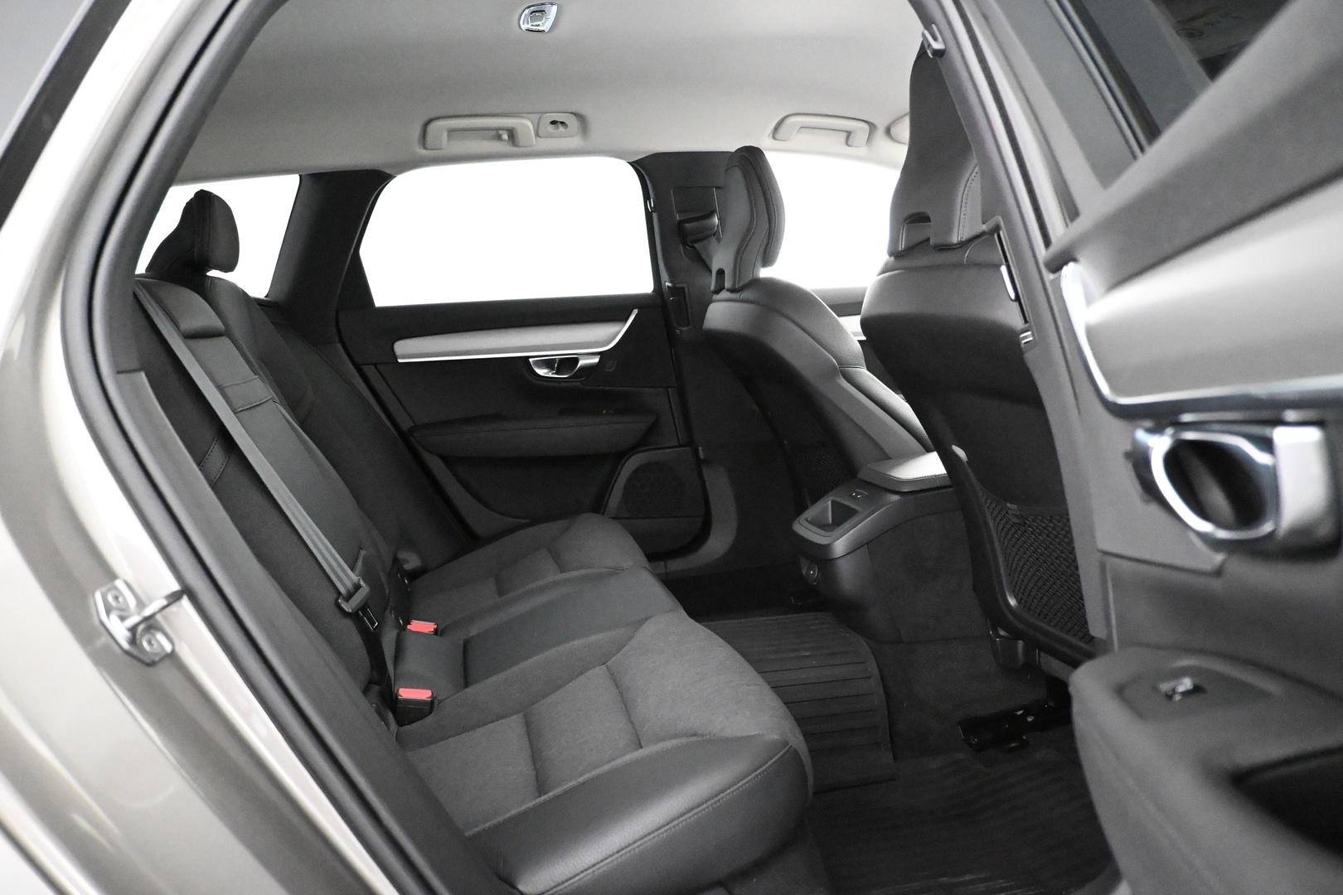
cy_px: 448
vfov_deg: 49.1
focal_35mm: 26
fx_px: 979
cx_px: 672
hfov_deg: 68.9
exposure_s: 1/60
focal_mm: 17.5
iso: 12800
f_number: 3.5
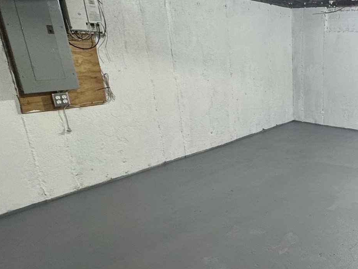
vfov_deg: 45.3
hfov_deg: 50.8
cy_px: 153
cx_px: 330
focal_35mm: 31
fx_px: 321
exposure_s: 1/120
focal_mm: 2.22
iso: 200
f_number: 2.2
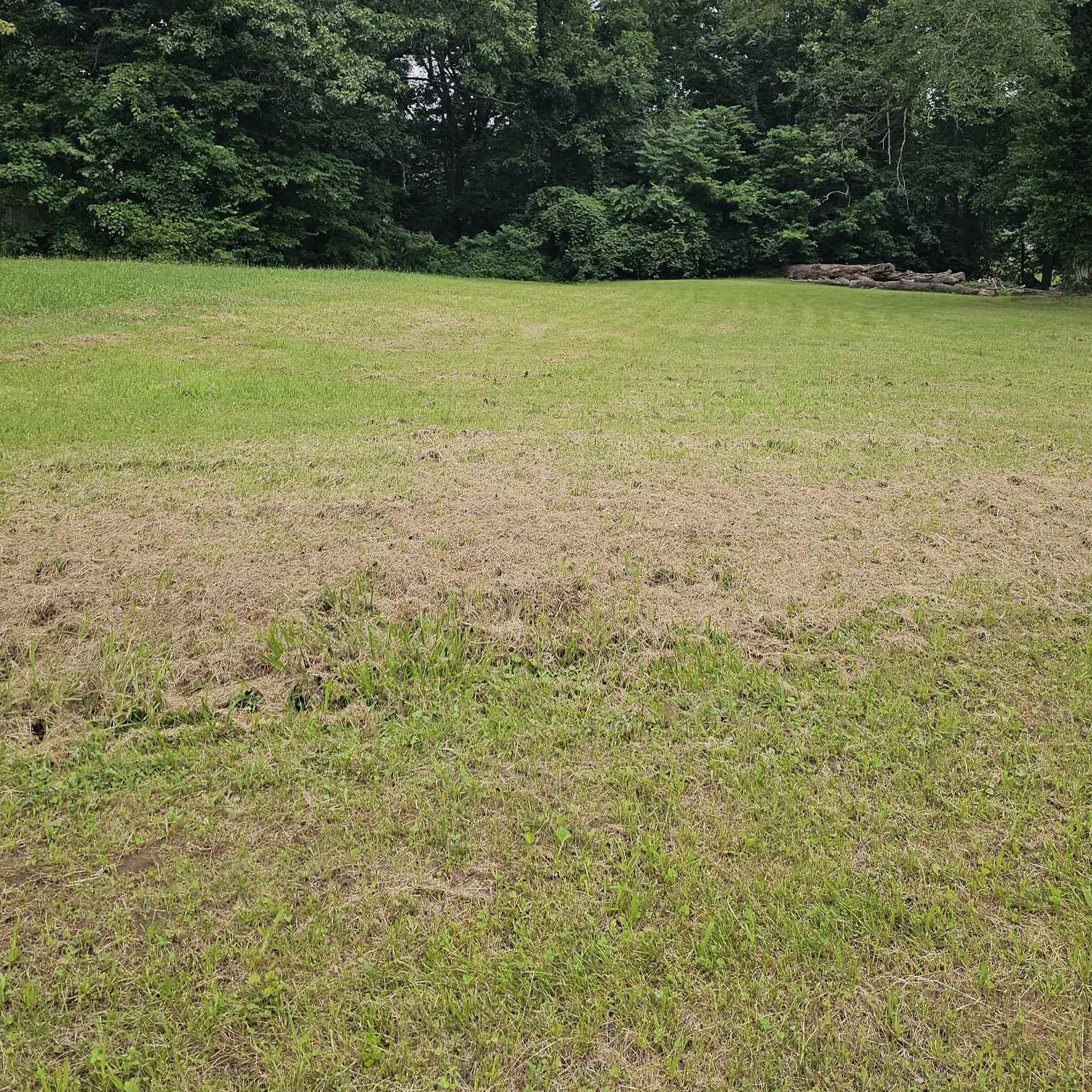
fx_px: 1106
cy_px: 382
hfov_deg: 52.5
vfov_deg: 51.7
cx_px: 576
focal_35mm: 31
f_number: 1.7
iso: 10
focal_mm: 6.3
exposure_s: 1/529
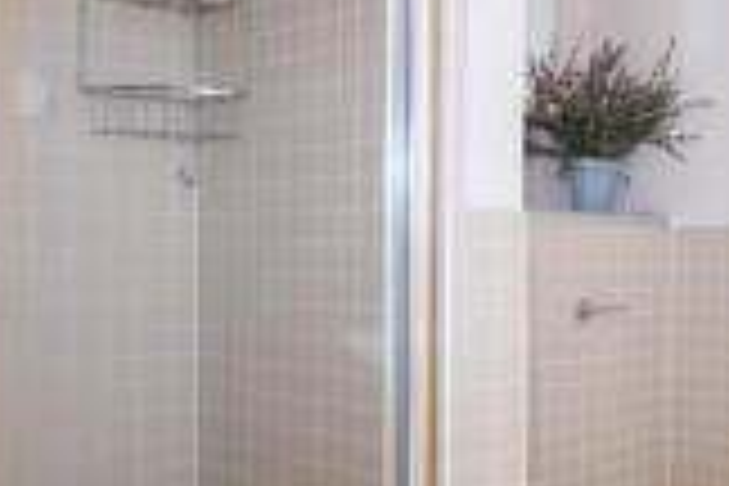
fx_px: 891
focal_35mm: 44
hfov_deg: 39.6
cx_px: 716
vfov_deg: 30.5
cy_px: 277
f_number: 7.1
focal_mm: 10
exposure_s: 1/15
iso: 320
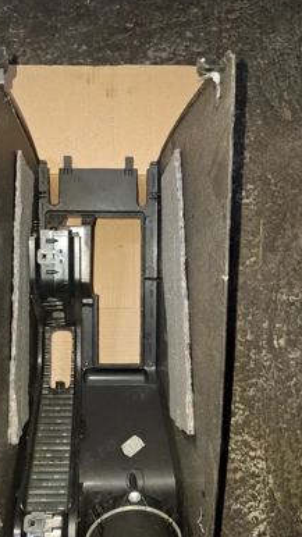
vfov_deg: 71.9
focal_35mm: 26
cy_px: 271
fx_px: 370
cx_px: 100
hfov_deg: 43.7
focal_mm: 5.54
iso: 160
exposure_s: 1/50
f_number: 1.8
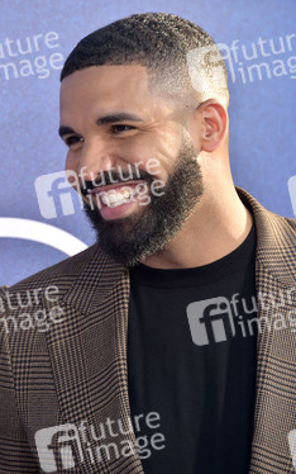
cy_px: 252
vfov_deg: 8.4
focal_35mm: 251
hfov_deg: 5.2
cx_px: 137
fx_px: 3237
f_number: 7.1
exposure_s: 1/250
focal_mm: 230
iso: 125
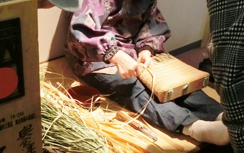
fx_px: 379
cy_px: 84
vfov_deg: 22.8
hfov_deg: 35.4
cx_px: 89
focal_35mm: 57
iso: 800
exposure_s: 1/80
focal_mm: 5.2
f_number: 3.7
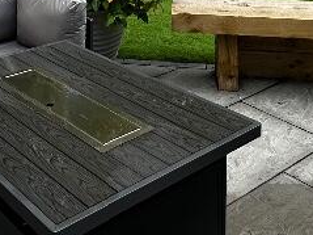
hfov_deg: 31.9
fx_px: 542
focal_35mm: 60
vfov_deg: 21.2
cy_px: -101
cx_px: 98
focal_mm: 2.22
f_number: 2.2
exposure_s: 1/385
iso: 40
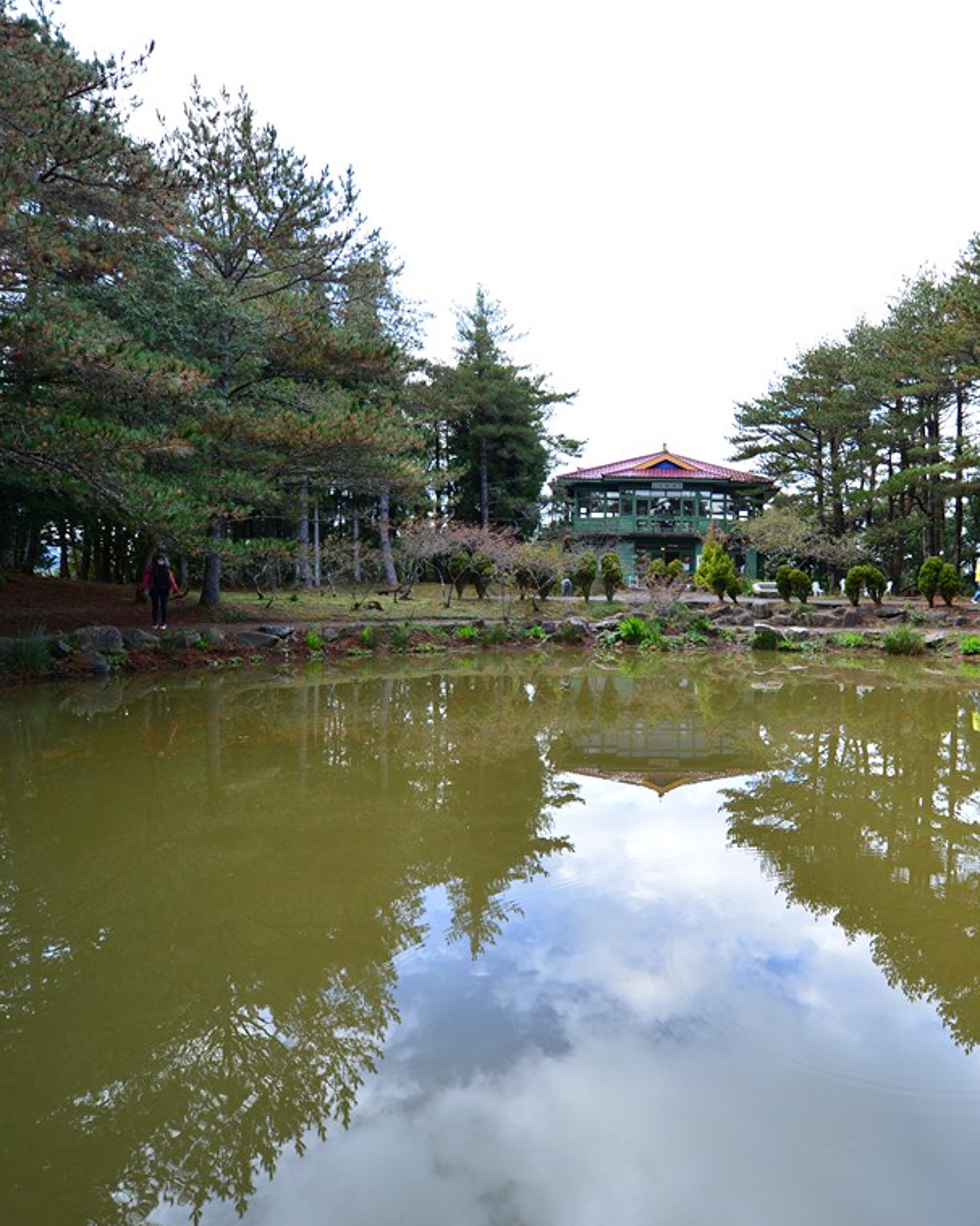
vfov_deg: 80.4
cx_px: 673
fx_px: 725
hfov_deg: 65.8
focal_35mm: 20
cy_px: 615
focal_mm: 14
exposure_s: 1/80
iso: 100
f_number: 2.8
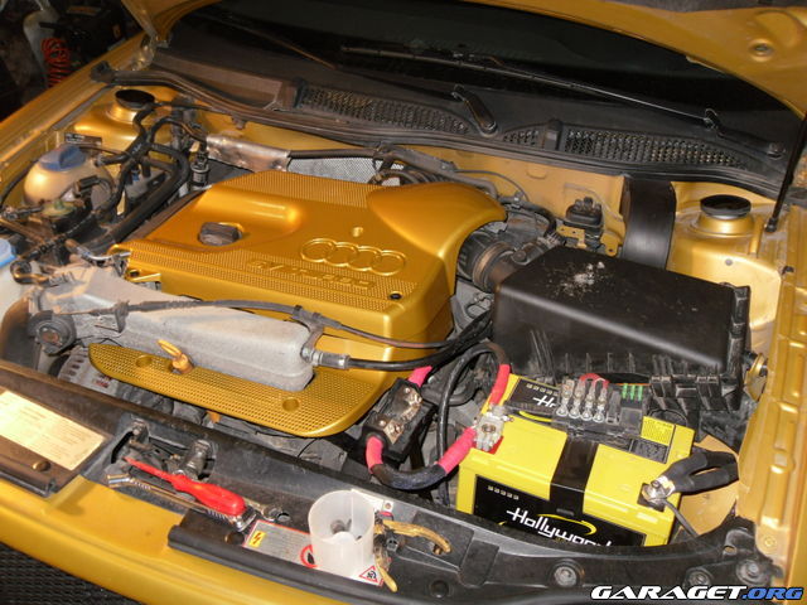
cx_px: 404
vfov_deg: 40.7
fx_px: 816
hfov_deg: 52.6
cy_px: 302
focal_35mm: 35
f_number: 3.5
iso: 100
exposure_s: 1/45
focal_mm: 6.3
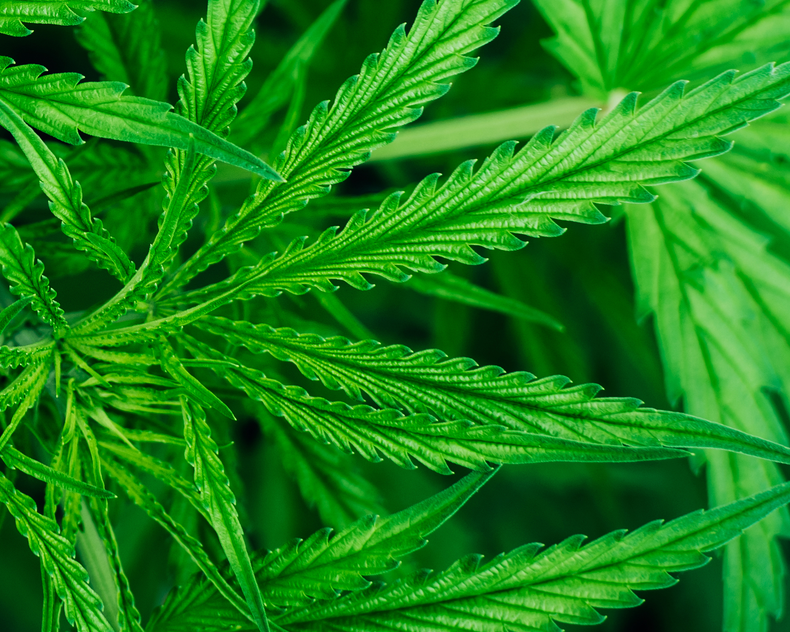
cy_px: -216
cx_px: -151
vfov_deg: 9.4
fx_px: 3777
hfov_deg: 11.7
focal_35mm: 162
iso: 100
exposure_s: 1/250
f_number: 3.5
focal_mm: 35
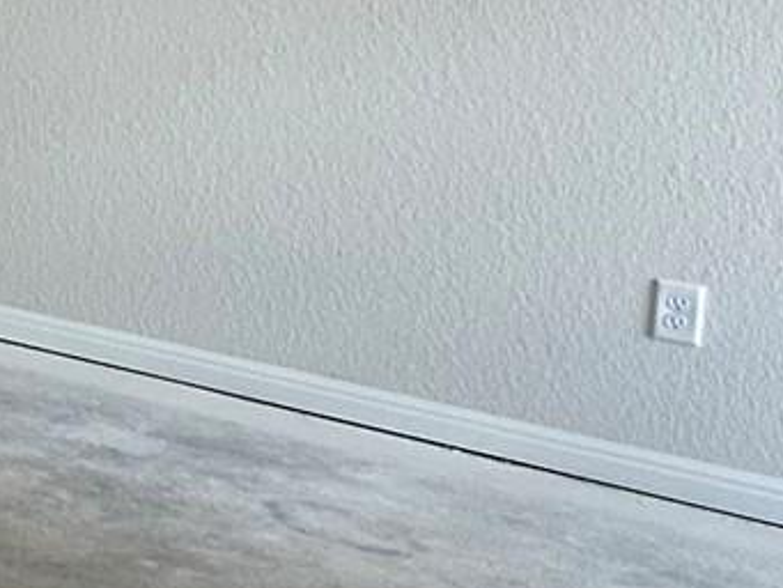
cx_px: -889
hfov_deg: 16.3
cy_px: -2
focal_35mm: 84
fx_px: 1901
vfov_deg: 17.2
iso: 50
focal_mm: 2.22
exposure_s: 1/120
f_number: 2.2
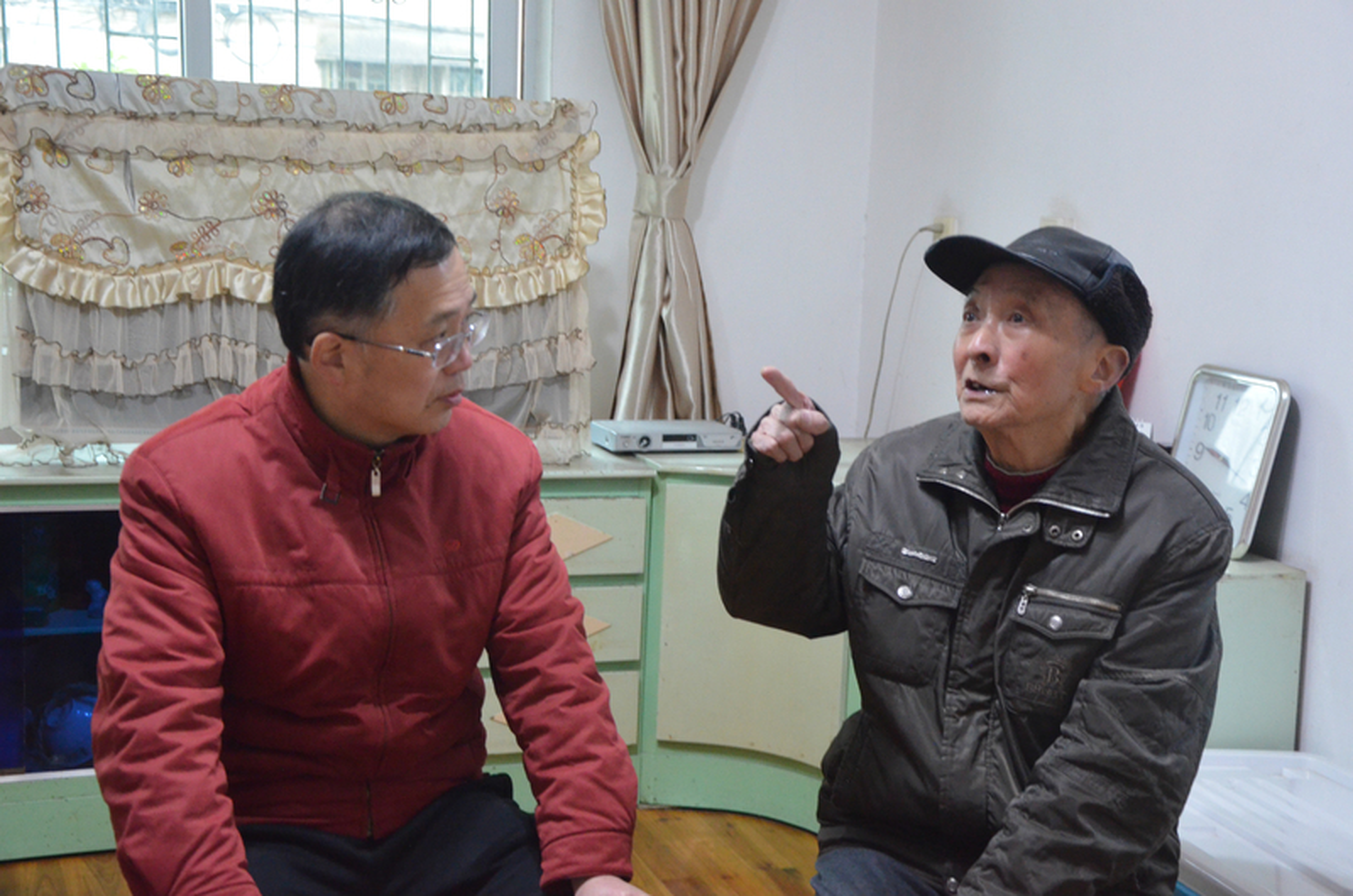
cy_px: 448
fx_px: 1969
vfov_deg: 25.6
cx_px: 676
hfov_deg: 37.9
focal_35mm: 52
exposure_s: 1/30
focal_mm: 35
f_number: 4.5
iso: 3200
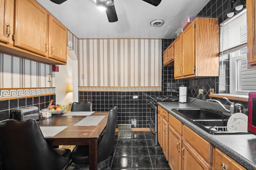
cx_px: 128
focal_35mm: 15
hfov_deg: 100.4
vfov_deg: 77.2
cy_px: 85
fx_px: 107
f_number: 8
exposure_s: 1/3.33
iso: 400
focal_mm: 10
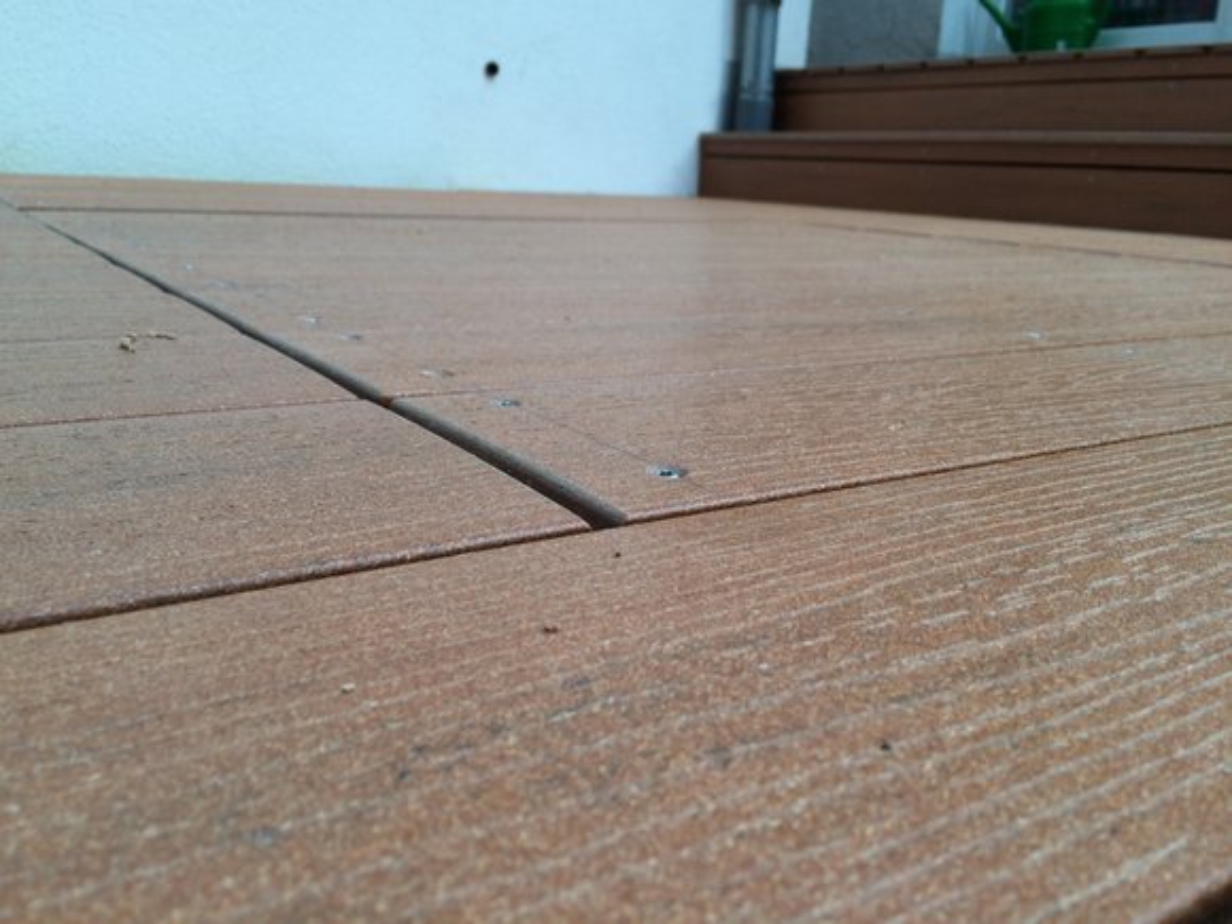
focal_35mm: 29
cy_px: 462
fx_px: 1032
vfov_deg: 48.2
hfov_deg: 61.7
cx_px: 616
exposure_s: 1/124
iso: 32
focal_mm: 4.15
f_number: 2.2
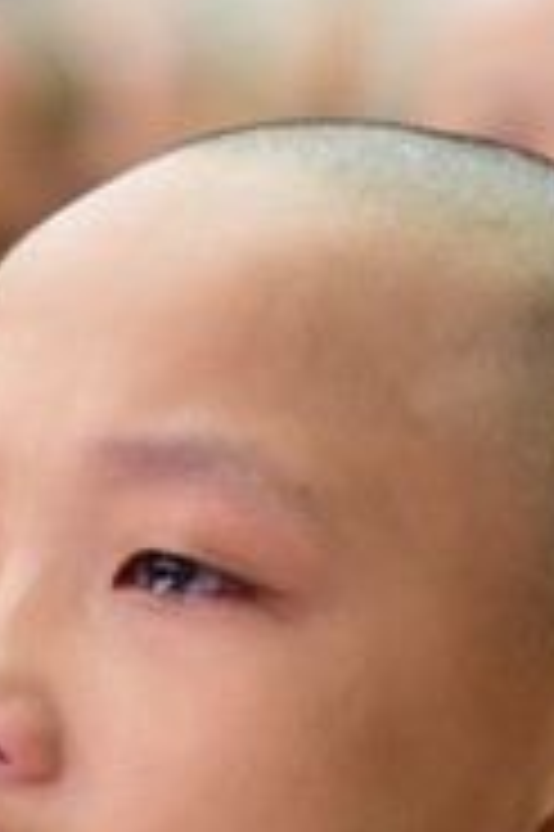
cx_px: 153
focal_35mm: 422
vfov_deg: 4.9
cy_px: 571
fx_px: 9759
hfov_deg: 3.3
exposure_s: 1/30
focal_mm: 120
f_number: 4
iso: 2500
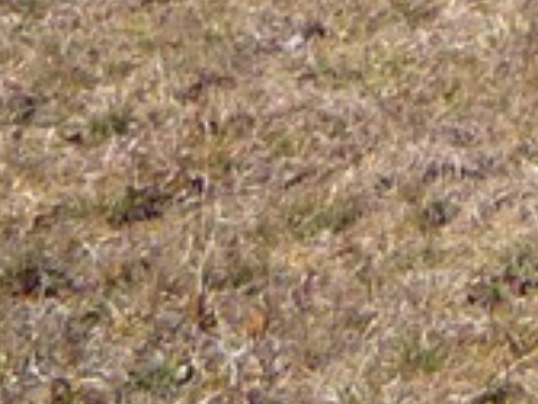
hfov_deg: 9.2
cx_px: 1454
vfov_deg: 7.3
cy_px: -753
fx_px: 2844
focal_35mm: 183
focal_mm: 5.2
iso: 100
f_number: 5
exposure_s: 1/400
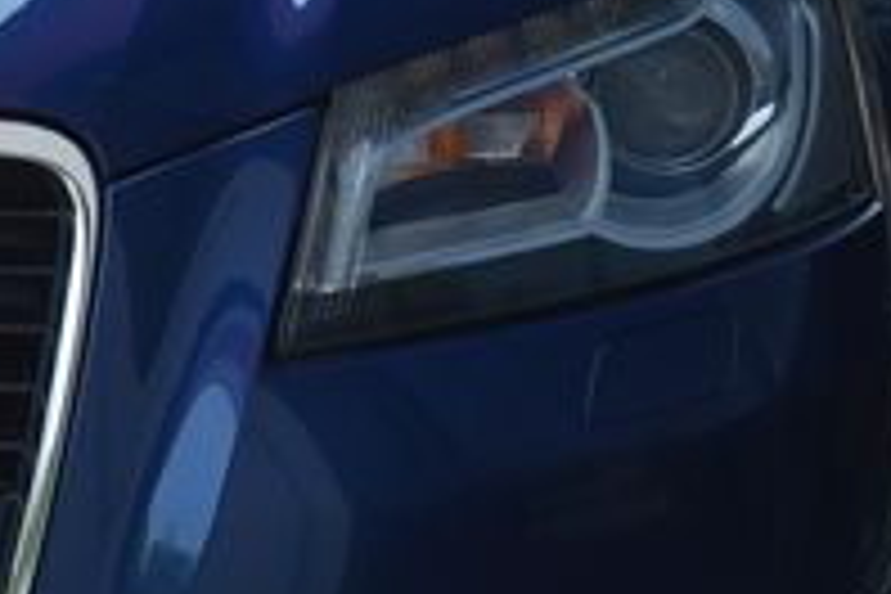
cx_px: -738
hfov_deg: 6.0
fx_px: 8315
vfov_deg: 4.1
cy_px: -9
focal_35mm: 336
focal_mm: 65
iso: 500
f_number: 7.1
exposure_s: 1/200
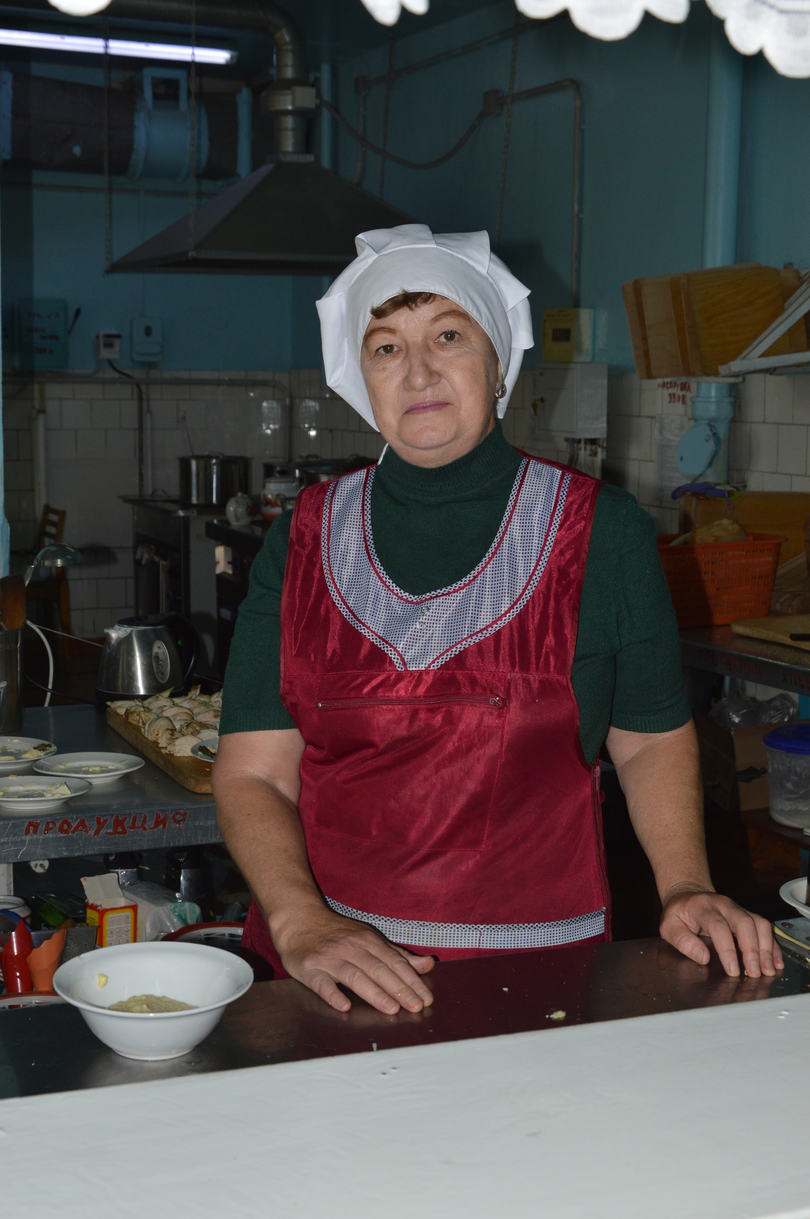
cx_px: 405
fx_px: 1724
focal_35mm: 51
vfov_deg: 38.9
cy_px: 610
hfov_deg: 26.4
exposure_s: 1/200
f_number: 7.1
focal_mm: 34
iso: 400
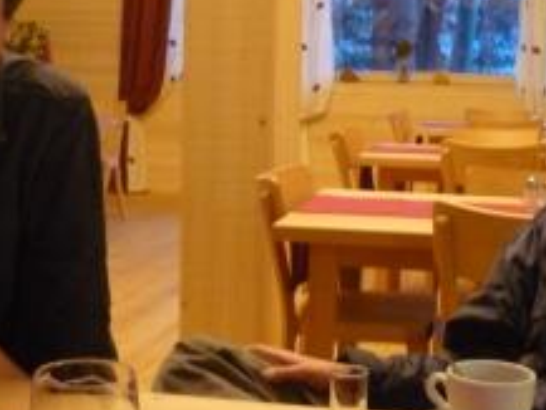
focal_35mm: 68
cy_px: 181
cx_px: 272
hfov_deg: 28.5
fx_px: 1073
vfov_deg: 21.6
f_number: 2.8
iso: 400
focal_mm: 5.5
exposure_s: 1/13
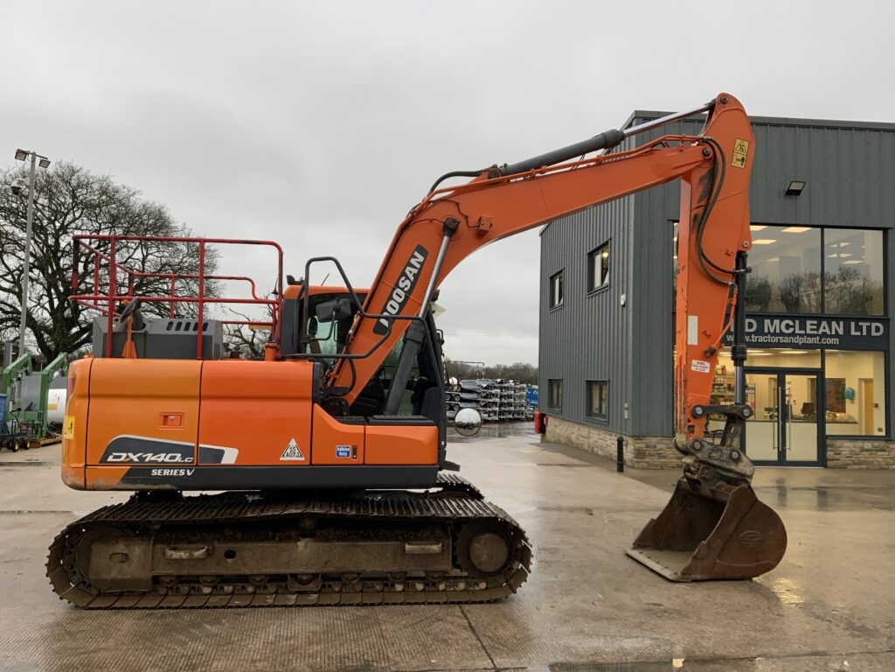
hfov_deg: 61.7
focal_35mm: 29
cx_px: 448
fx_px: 750
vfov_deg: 48.2
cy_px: 336
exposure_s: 1/122
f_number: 1.8
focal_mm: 3
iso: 40
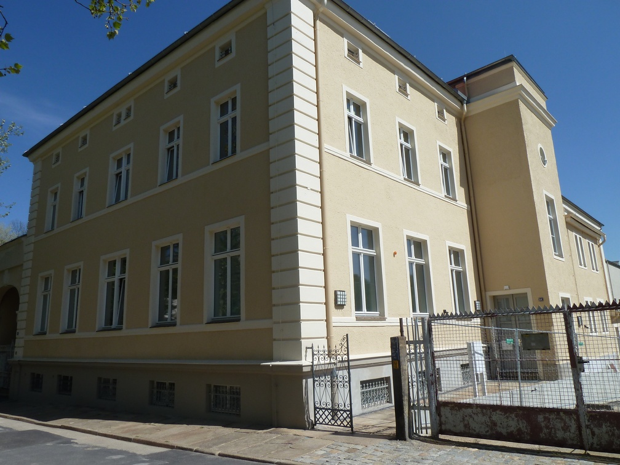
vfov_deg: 54.9
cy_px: 232
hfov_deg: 69.4
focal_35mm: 25
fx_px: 448
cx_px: 310
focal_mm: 4.1
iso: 80
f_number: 5.6
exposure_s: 1/500
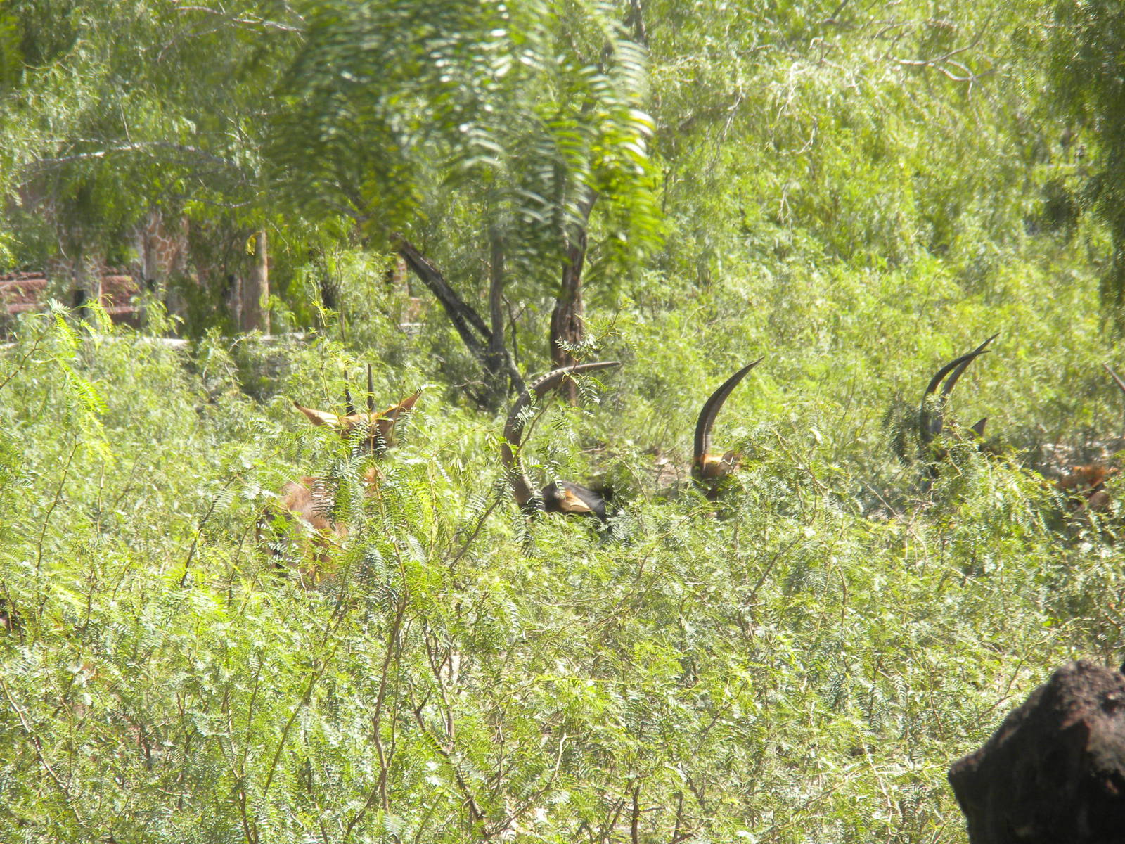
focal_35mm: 260
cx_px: 562
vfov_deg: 5.7
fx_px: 8450
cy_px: 422
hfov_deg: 7.6
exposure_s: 1/168
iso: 90
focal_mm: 46.2
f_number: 5.3
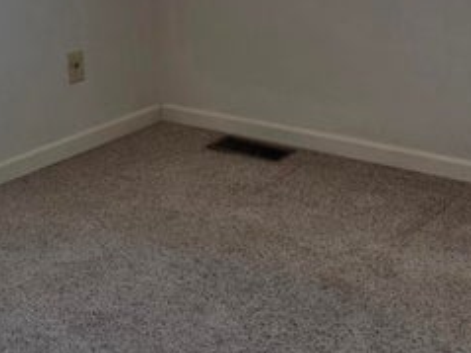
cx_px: 267
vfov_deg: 17.7
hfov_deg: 23.8
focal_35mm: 82
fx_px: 1115
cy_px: 39
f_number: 1.7
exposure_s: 1/120
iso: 64
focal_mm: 6.3
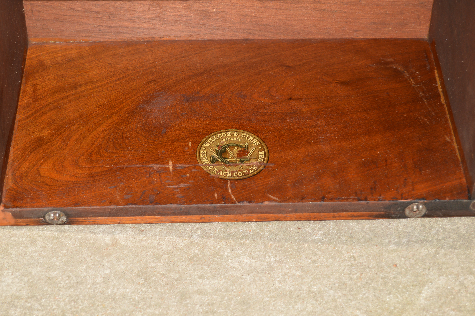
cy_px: 158
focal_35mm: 82
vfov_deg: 16.5
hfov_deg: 24.6
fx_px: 1088
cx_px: 238
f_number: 5.6
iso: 100
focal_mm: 55
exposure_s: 1/60
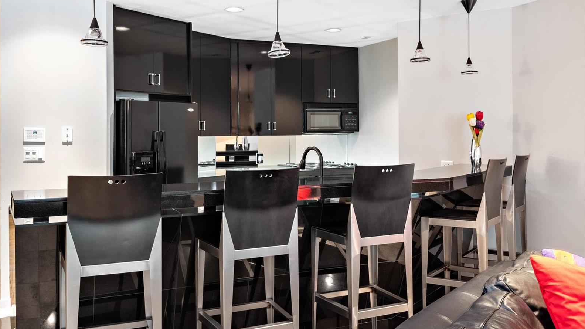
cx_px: 292
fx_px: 558
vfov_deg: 32.8
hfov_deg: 55.3
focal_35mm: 36
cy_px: 138
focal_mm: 17
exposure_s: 1/2
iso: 400
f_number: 8
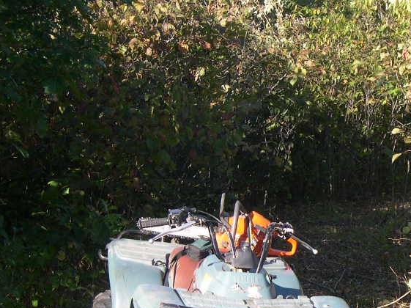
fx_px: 1127
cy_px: 235
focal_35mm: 95
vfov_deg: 15.5
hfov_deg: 20.4
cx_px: 339
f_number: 3.2
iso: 100
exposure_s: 1/271
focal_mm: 11.1
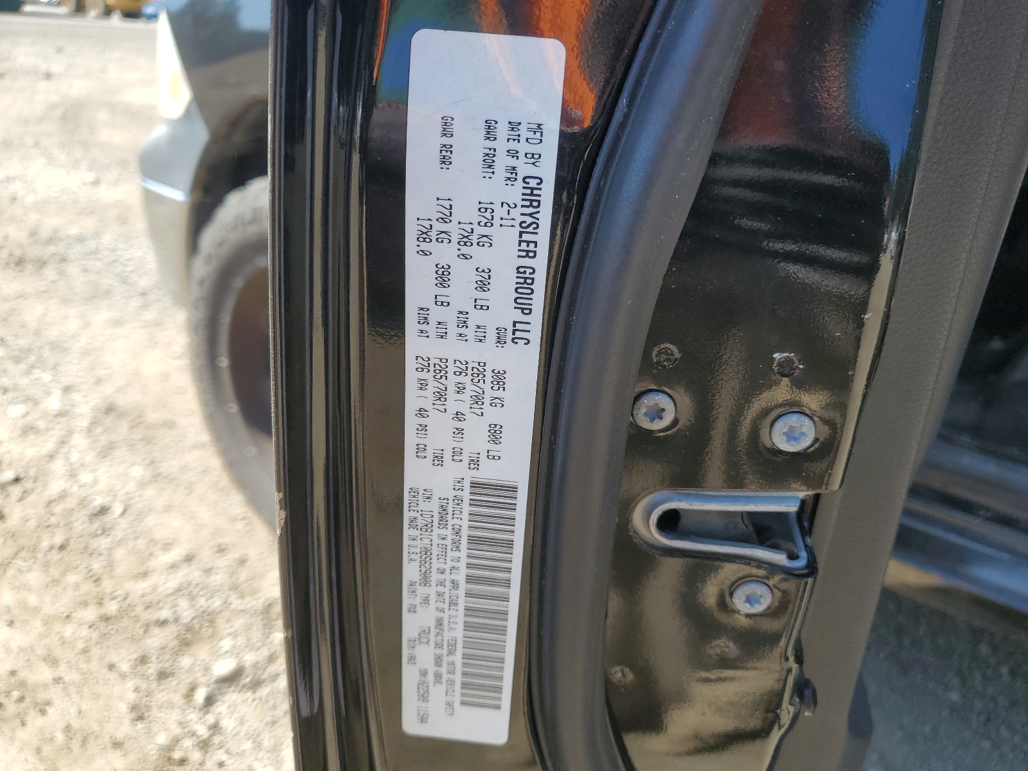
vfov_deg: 53.1
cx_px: 514
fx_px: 772
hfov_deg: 67.3
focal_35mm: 26
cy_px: 386
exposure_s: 1/769
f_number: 1.5
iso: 50
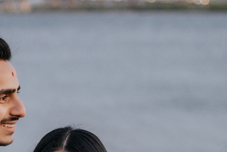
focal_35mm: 181
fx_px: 1141
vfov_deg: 7.4
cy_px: 248
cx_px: -11
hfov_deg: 11.2
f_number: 1.4
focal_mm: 35
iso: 800
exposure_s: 1/400
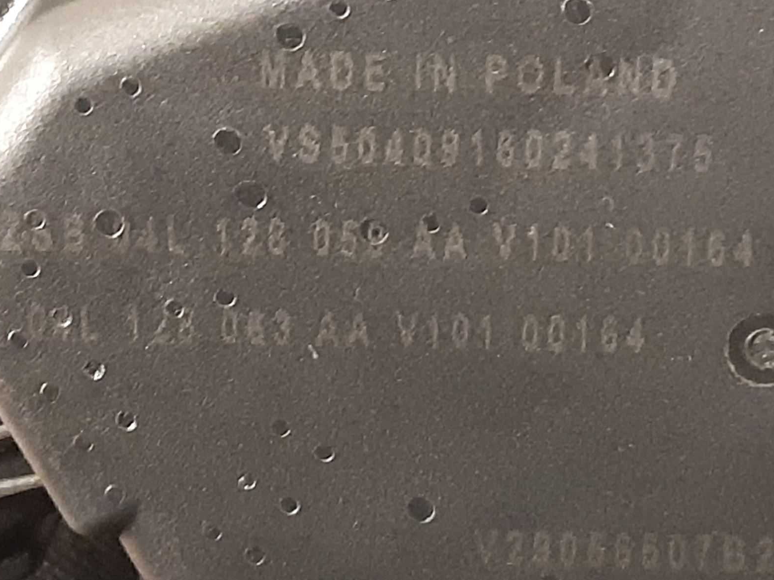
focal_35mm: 34
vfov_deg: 41.7
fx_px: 760
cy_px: 243
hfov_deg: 53.9
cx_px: 414
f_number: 1.7
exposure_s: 1/17
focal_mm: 3.93
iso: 640
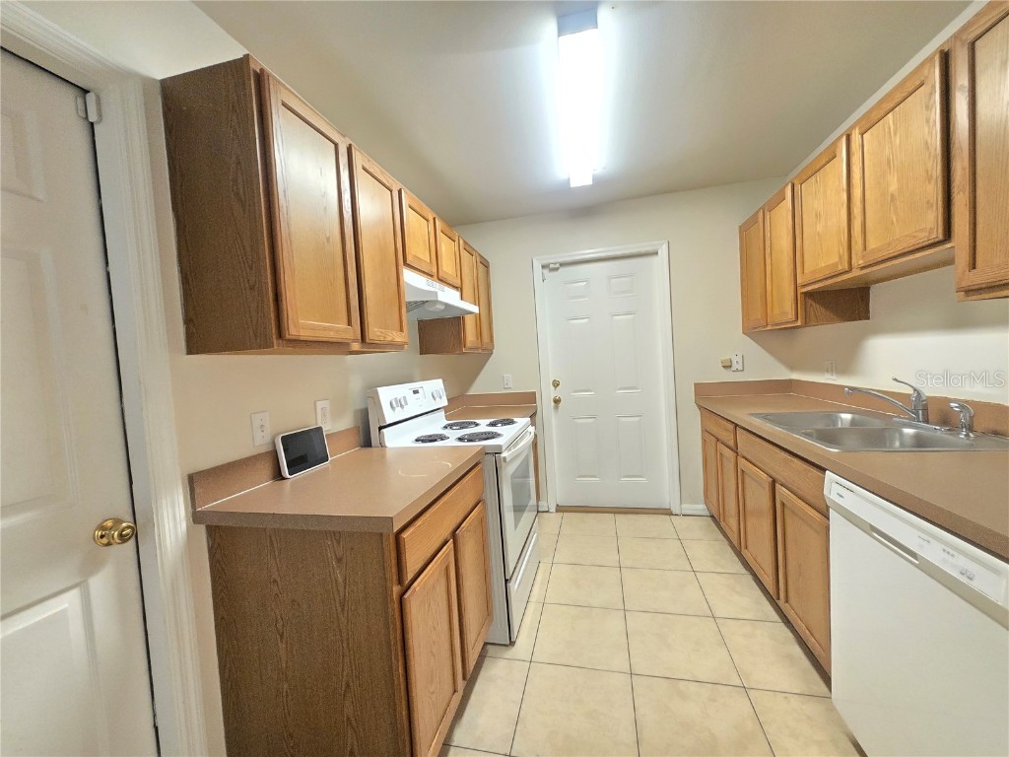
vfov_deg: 89.9
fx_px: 379
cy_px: 378
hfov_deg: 106.2
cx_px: 504
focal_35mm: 13
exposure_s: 1/60
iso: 400
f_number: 2.2
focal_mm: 1.7
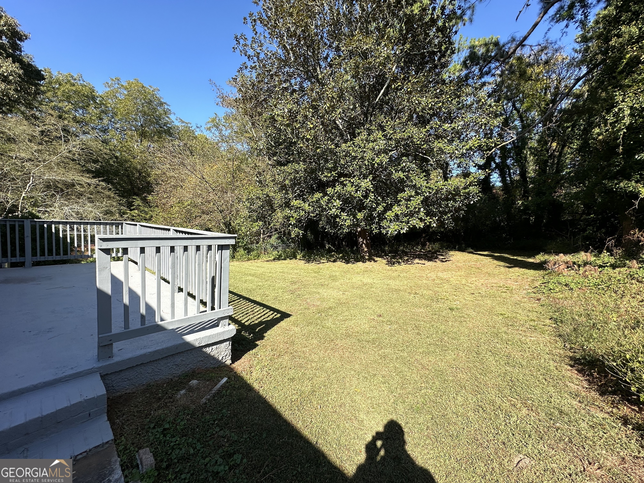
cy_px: 242
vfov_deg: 85.7
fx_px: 260
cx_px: 322
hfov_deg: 102.1
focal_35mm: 14
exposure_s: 1/842
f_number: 2.2
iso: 40
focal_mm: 2.22
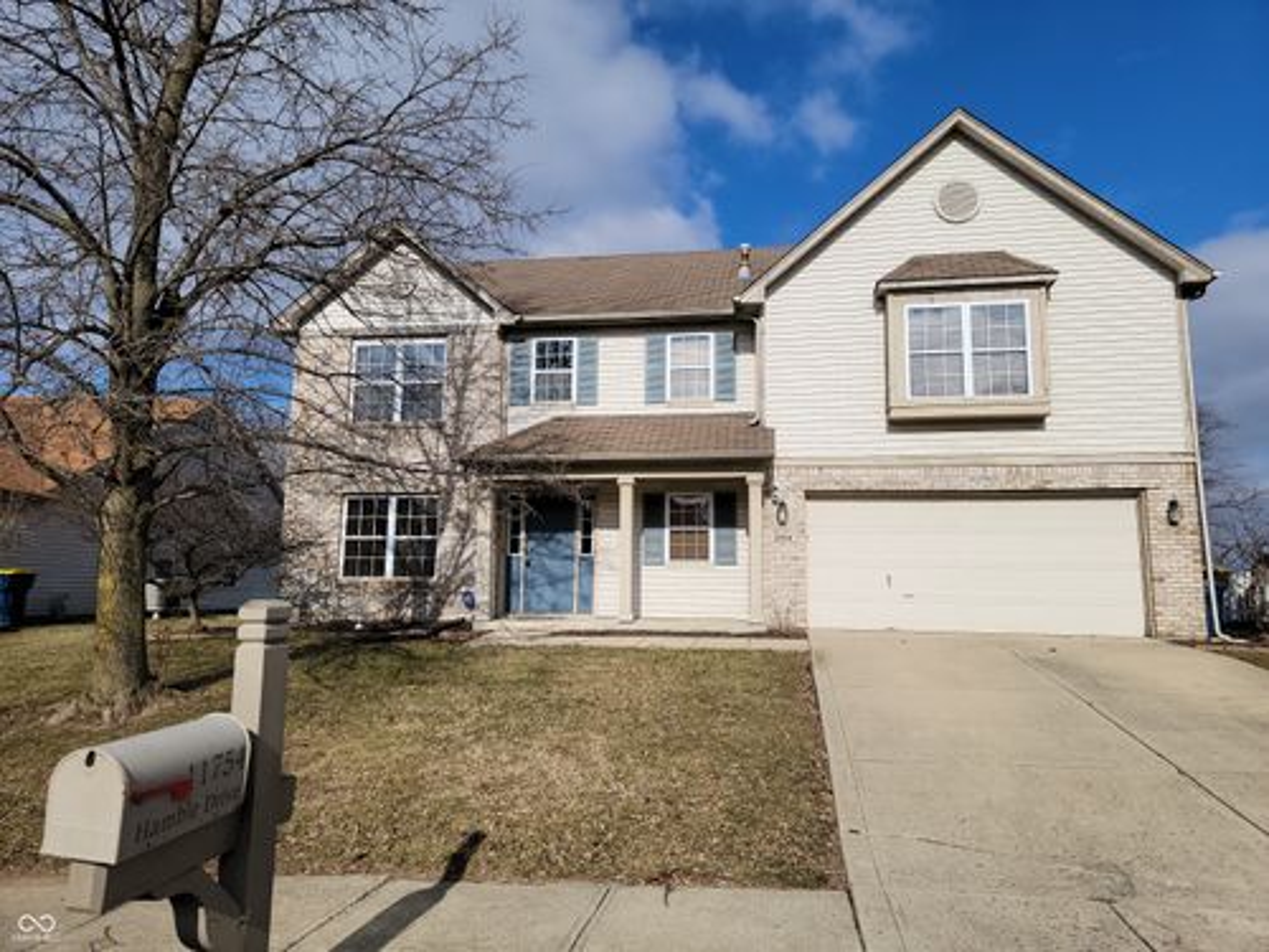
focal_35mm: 24
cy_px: 476
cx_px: 634
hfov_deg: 71.6
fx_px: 880
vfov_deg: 56.8
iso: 16
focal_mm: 6.7
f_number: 1.8
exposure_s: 1/2054
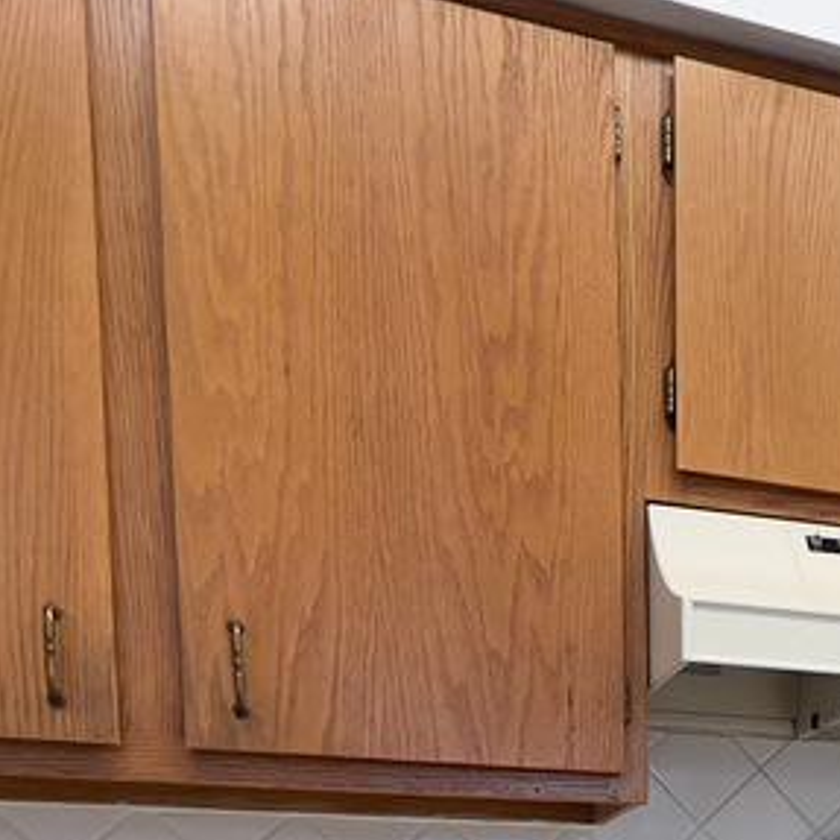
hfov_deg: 31.0
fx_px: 1318
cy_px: 1103
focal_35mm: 48
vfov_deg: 28.6
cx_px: 954
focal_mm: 1.57
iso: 80
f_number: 1.8
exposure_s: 1/120
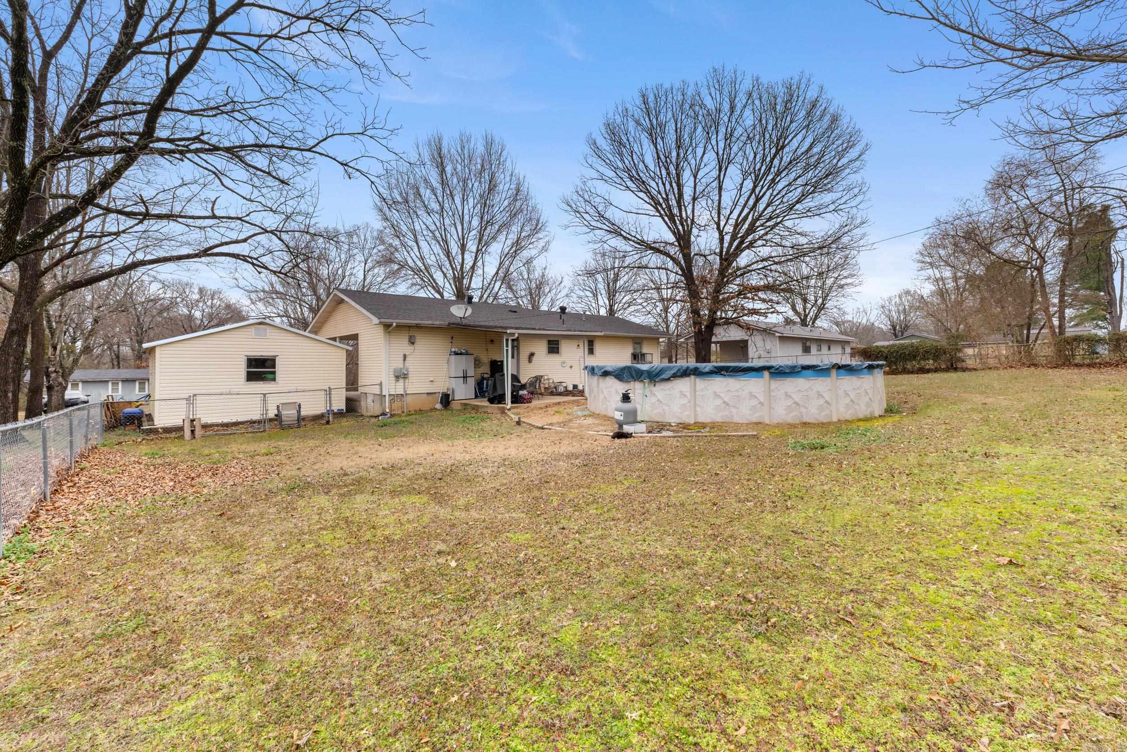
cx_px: 564
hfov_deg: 100.4
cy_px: 376
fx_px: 470
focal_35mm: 15
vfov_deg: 77.3
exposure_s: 1/100
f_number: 9
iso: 320
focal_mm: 10
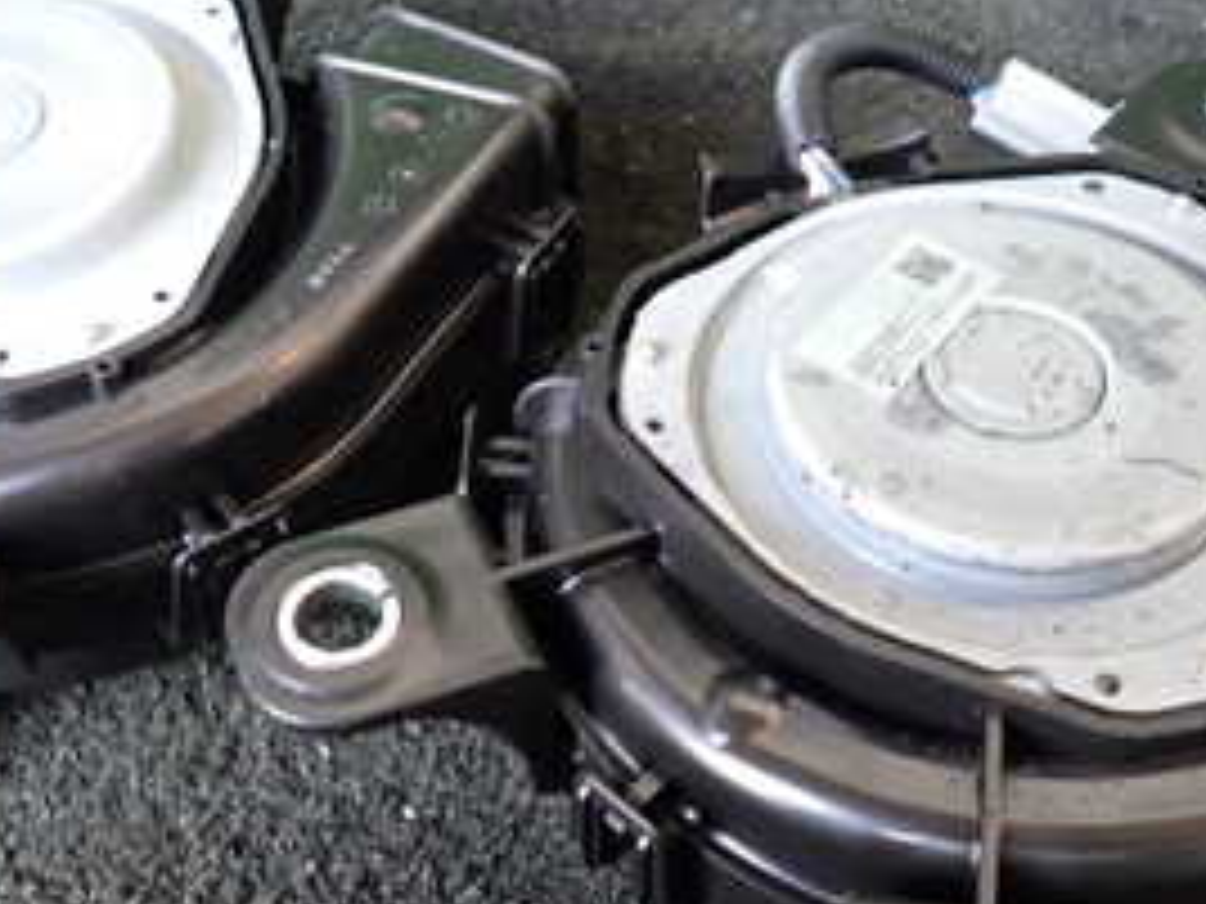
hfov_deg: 34.3
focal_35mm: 56
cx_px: 495
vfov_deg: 26.1
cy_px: 391
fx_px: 1951
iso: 400
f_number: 2
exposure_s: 1/30
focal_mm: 4.5
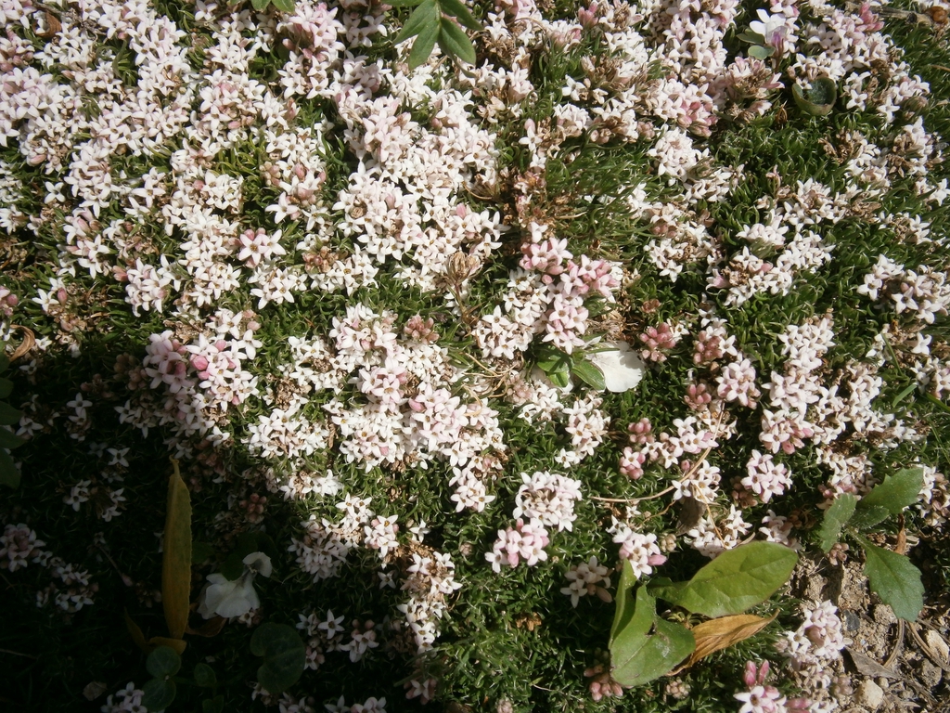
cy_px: 356
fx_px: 1290
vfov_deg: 30.9
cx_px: 475
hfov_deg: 40.4
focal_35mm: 47
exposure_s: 1/2000
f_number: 3.4
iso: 80
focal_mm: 8.3
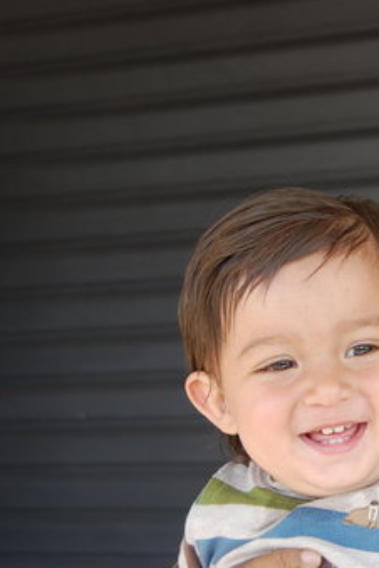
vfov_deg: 20.6
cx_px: 350
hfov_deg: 13.7
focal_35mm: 99
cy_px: 354
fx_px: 1562
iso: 200
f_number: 5.6
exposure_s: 1/125
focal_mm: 35
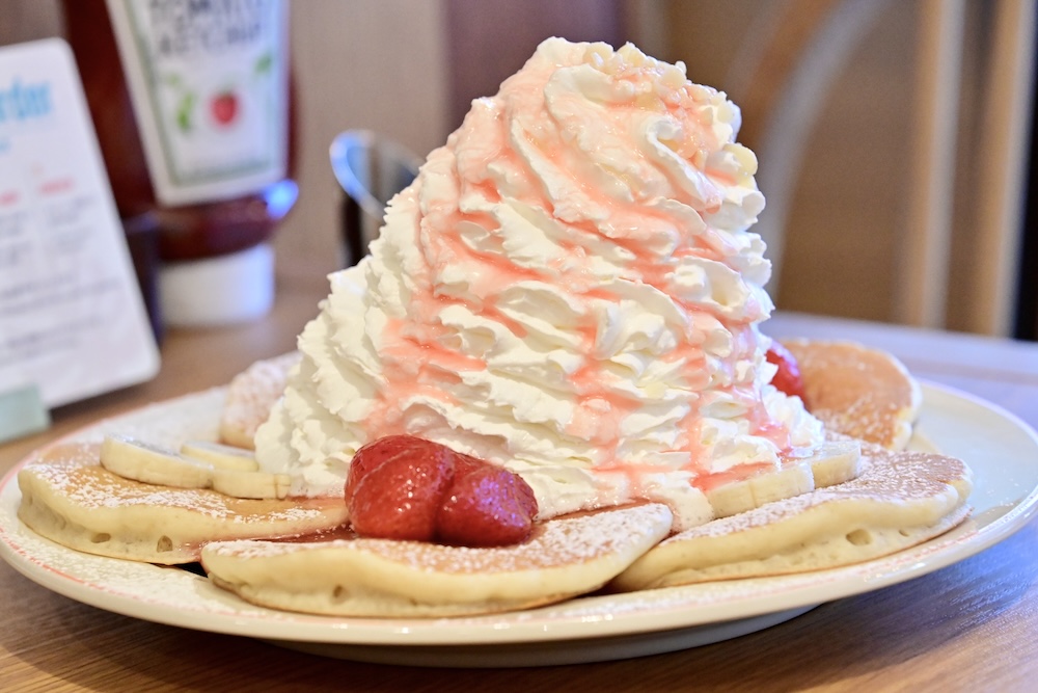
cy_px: 346
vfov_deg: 11.8
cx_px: 519
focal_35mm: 116
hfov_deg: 17.6
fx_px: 3345
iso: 6400
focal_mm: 116
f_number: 7.1
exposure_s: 1/200
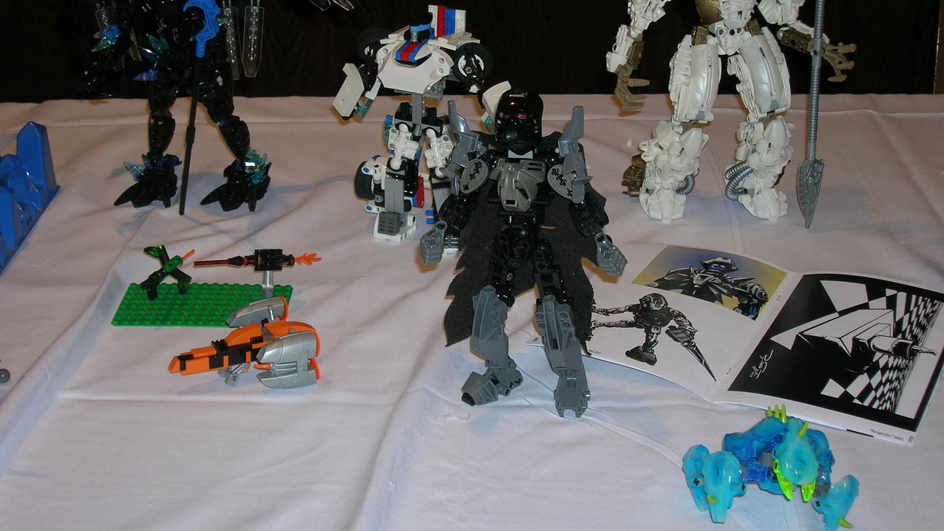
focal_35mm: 59
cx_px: 472
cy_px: 228
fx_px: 1477
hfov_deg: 35.4
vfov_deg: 20.4
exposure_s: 1/60.1
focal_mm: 9
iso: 50
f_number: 3.4
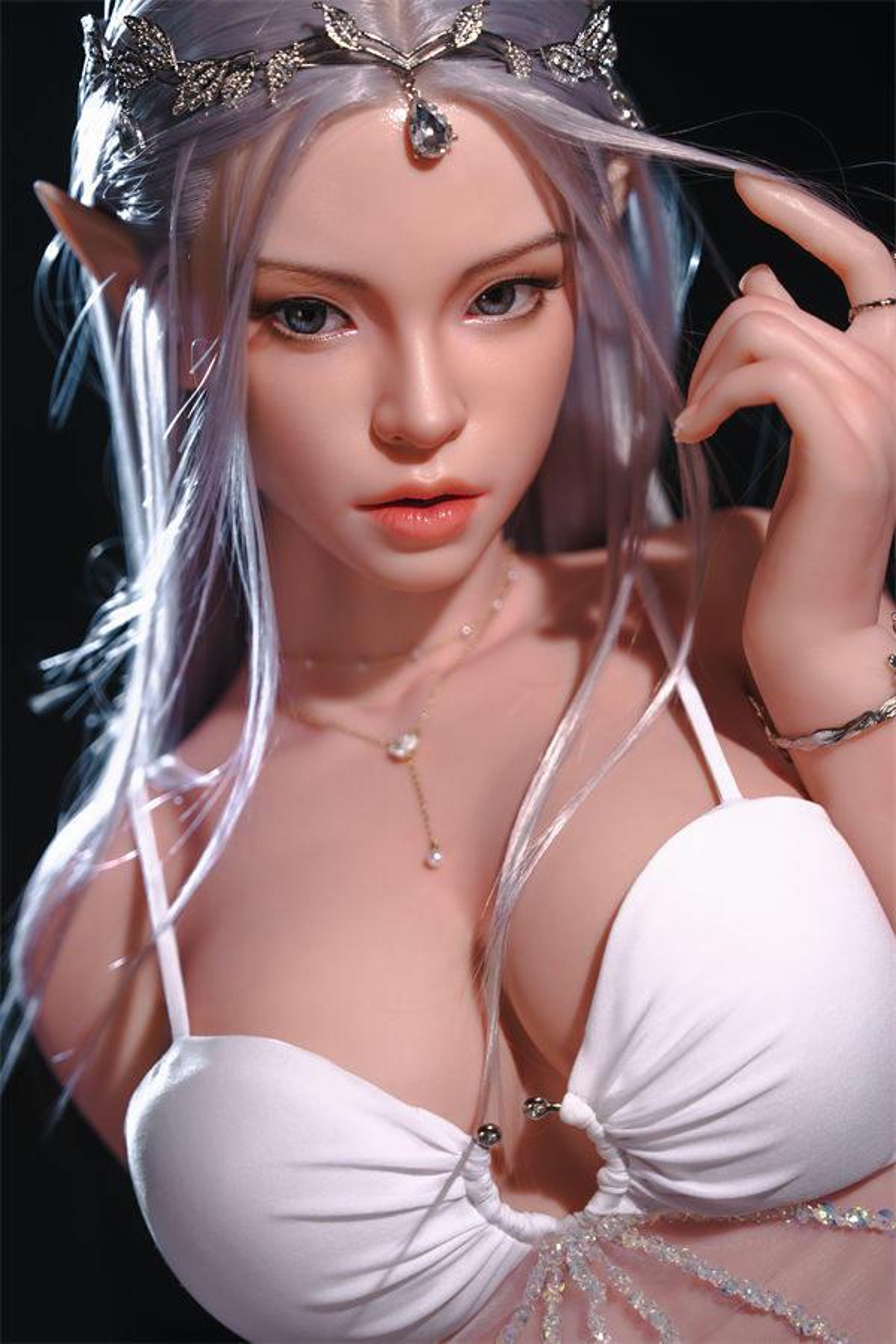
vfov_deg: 28.8
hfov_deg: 19.5
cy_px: 672
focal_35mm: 70
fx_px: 2613
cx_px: 448
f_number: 2.8
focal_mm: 70
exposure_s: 1/125
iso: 200
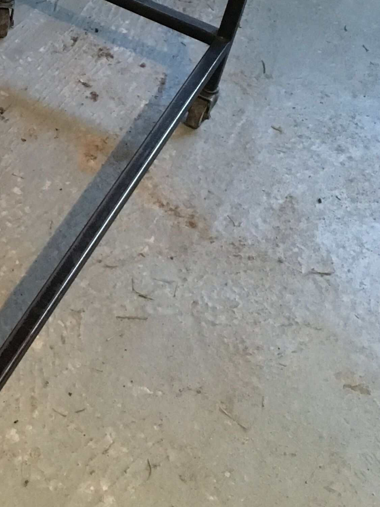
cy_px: 31
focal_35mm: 78
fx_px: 1142
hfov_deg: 17.9
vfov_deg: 24.2
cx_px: -90
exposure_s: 1/17
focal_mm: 4.15
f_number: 2.2
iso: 320
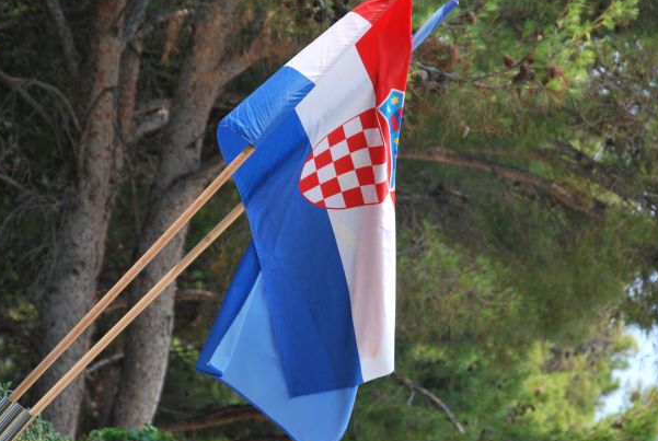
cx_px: 354
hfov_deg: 9.8
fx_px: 3839
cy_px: 190
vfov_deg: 6.6
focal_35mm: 210
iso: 200
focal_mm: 105
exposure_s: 1/320
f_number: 5.6
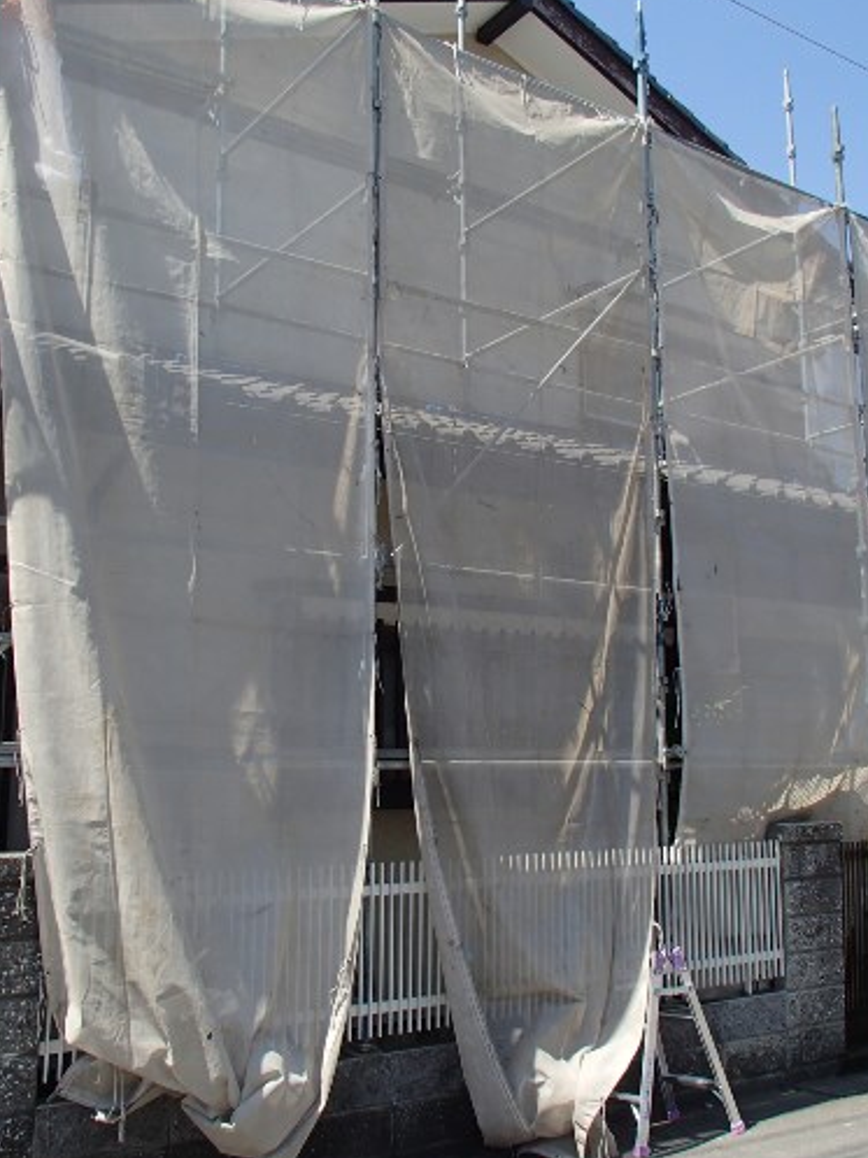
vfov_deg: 51.4
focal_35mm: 36
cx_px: 463
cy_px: 560
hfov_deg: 39.6
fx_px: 1205
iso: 100
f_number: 3.9
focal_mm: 5
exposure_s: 1/500
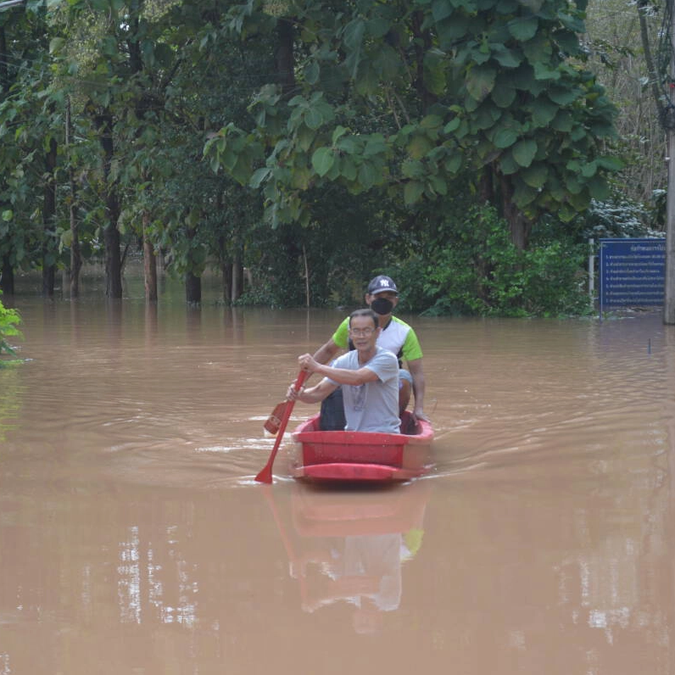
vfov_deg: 16.5
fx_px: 2331
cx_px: 281
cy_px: 338
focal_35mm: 106
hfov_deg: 16.5
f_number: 5.6
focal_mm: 55
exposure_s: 1/125
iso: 140
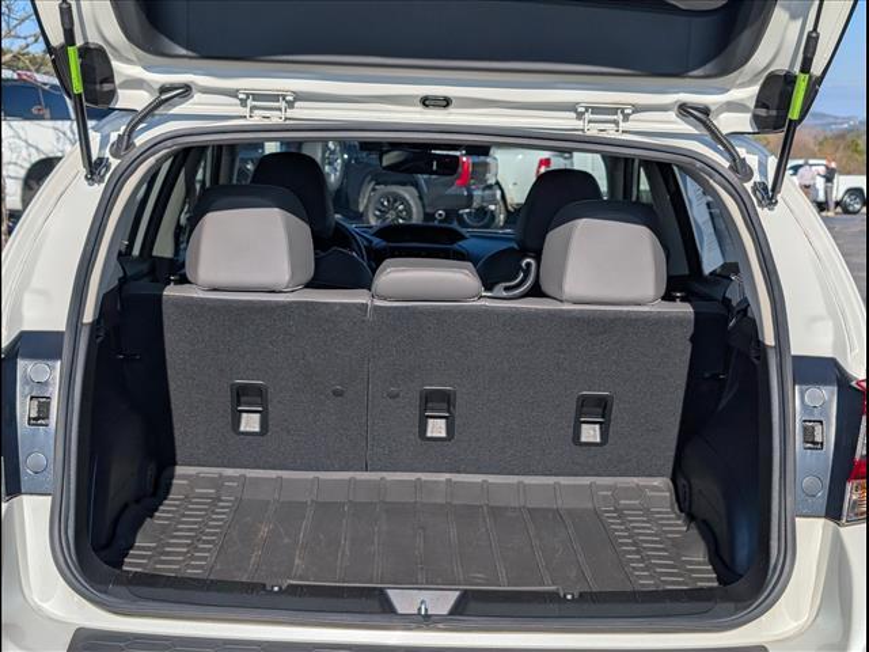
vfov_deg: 29.7
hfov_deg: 38.9
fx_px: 1230
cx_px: 434
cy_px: 326
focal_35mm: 49
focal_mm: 6.9
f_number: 1.68
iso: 20
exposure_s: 1/2000
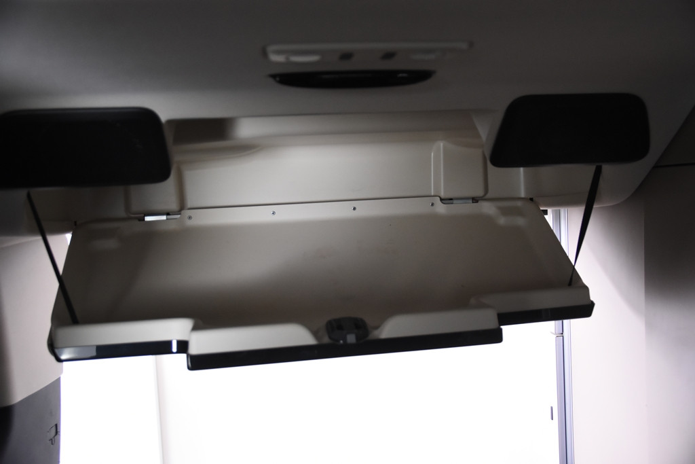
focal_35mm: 36
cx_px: 348
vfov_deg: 36.9
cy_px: 232
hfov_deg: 53.1
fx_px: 695
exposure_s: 1/40
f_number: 3
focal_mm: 24
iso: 2000
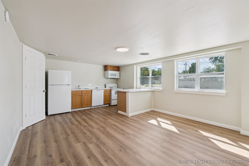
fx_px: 104
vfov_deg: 77.3
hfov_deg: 100.4
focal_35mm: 15
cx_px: 124
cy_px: 83
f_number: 6.3
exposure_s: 1/200
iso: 200
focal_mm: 10
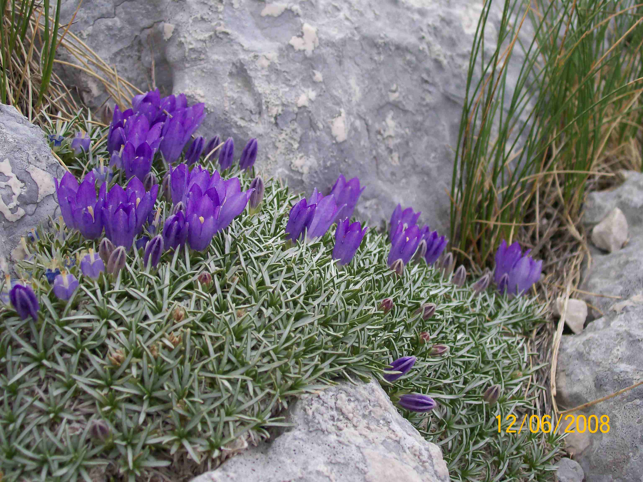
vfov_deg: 26.1
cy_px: 241
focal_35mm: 56
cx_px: 322
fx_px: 1040
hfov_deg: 34.3
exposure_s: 1/666
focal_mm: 9.4
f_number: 3.4
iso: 80
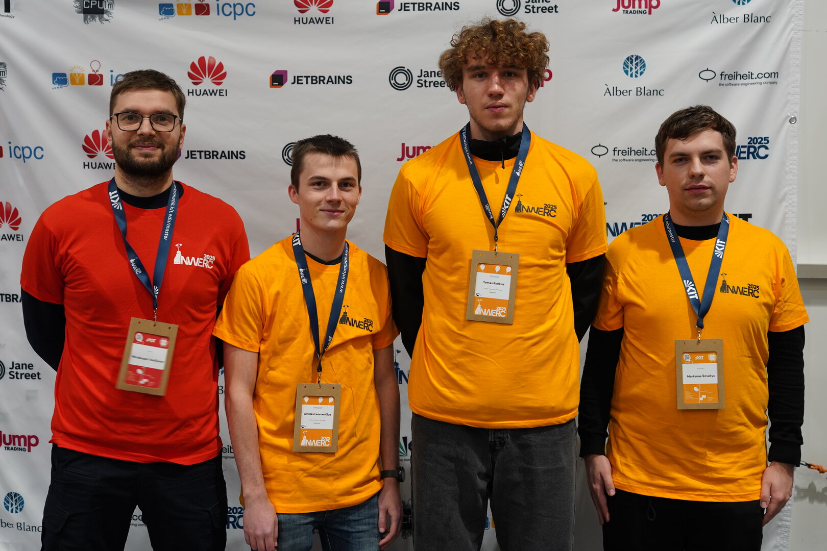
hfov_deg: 39.6
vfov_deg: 27.0
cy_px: 276
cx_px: 414
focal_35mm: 50
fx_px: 1149
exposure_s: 1/50
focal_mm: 50
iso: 640
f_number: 2.8
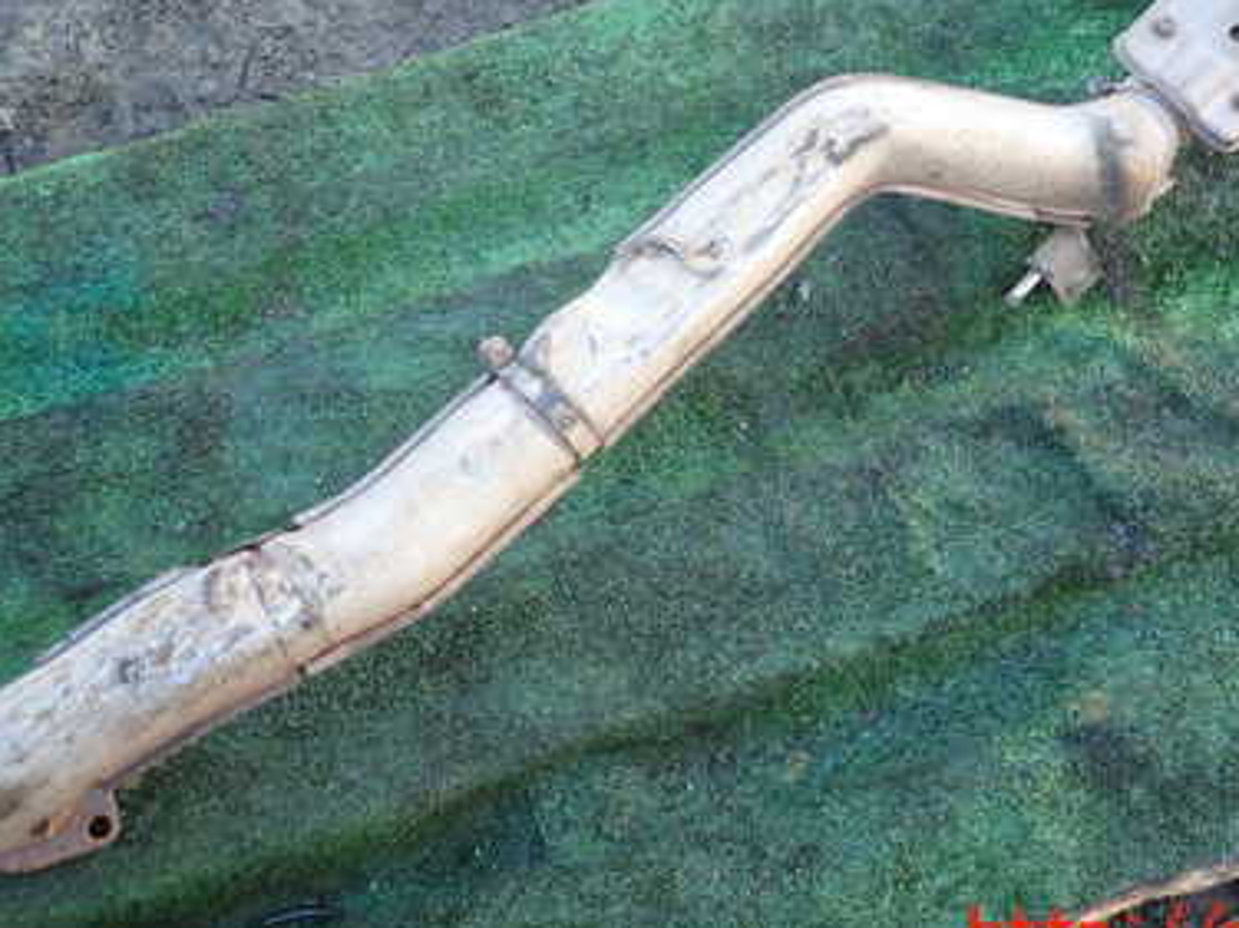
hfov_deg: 46.6
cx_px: 724
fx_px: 1431
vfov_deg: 35.2
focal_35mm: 40
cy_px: 238
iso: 100
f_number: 2
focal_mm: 4.5
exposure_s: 1/125
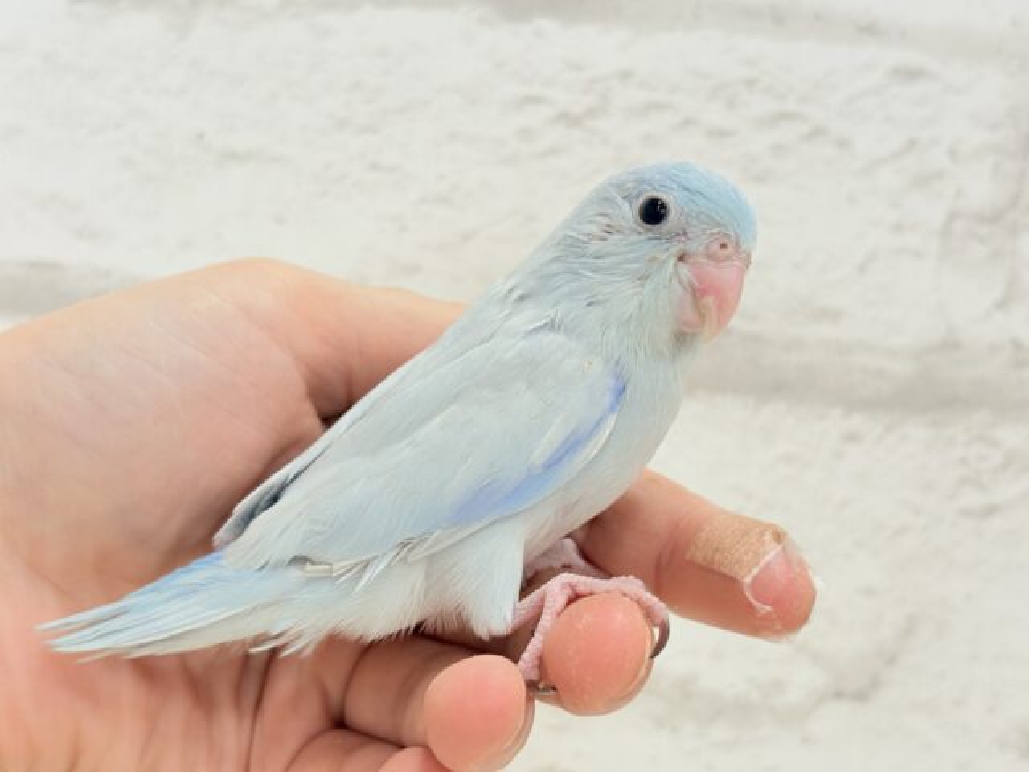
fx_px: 1546
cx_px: 514
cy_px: 386
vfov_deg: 28.0
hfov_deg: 36.8
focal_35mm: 52
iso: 50
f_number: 1.6
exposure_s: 1/50
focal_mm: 5.96
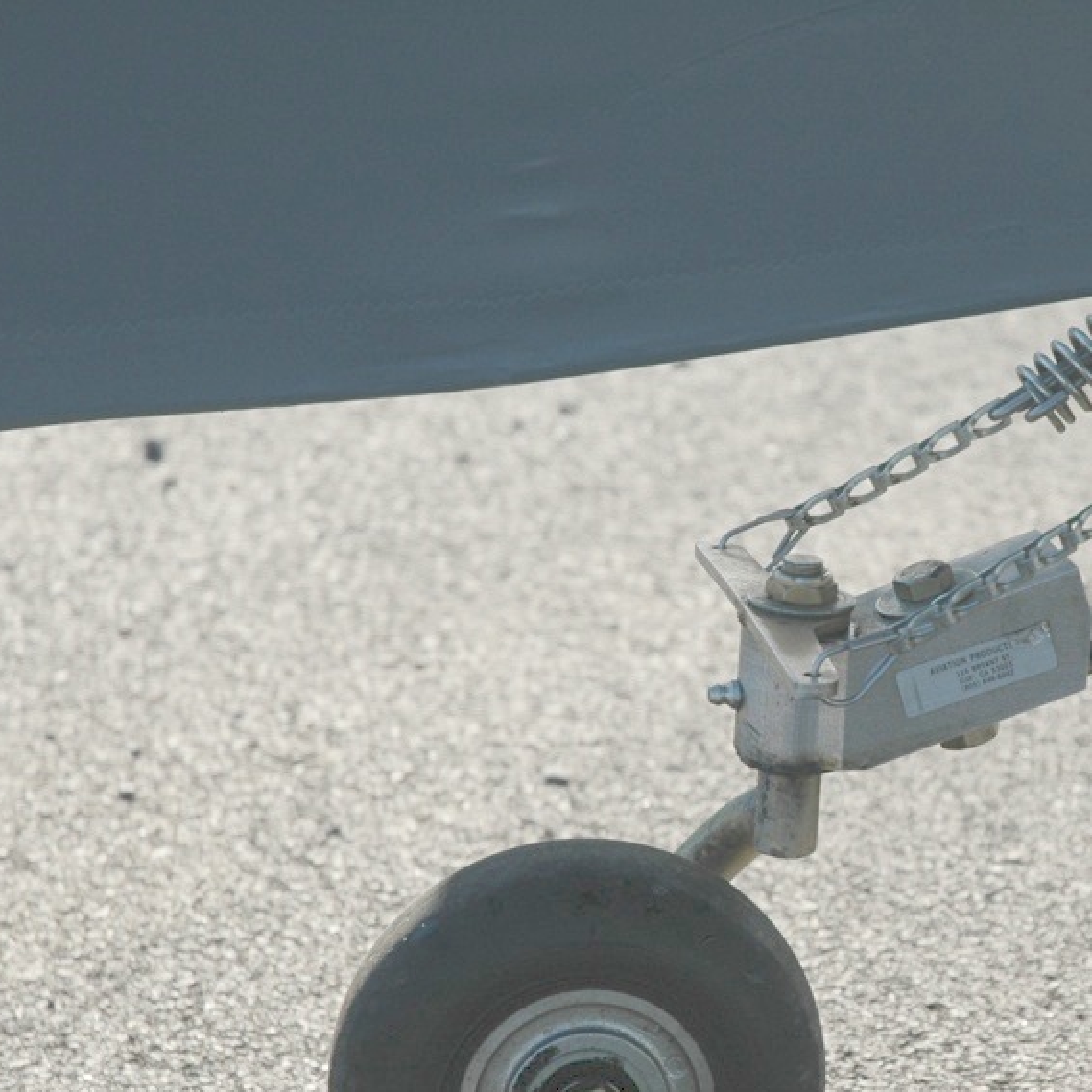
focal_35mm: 149
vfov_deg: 11.7
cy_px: 629
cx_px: 1031
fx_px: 5318
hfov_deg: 11.6
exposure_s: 1/800
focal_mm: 52
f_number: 4.5
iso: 200
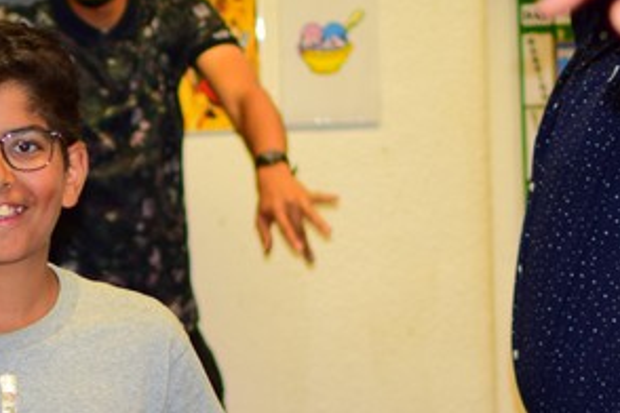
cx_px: -74
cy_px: 429
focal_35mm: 183
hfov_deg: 11.1
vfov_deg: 7.5
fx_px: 3147
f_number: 1.8
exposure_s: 1/200
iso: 400
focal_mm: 35
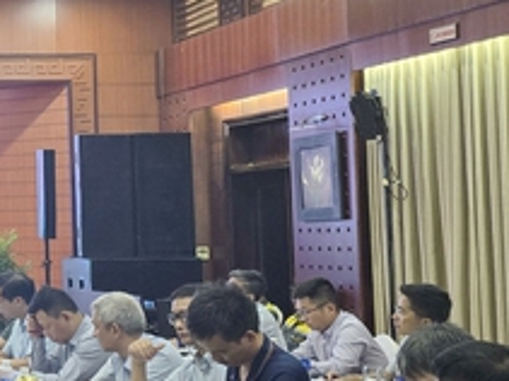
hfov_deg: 18.5
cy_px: 146
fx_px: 1249
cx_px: -379
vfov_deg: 17.3
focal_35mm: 85
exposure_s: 1/60
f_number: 1.7
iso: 100
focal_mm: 6.3
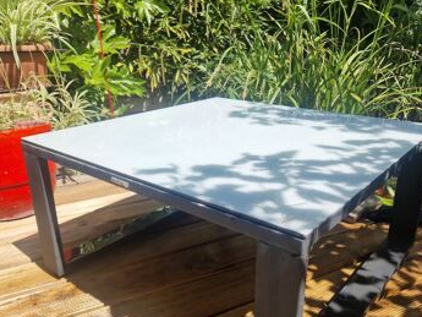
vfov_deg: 44.0
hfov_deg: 56.8
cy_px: 190
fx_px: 390
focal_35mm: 32
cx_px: 212
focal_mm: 5.4
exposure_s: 1/1440
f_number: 1.8
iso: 50
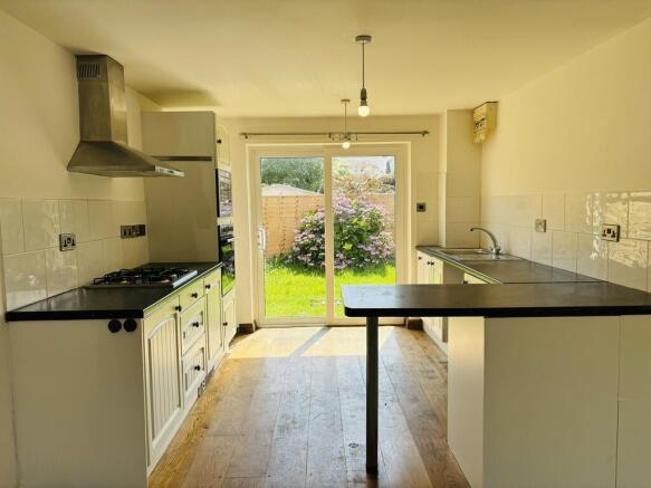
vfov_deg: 53.0
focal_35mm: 26
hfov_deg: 67.3
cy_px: 244
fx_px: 489
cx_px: 326
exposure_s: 1/539
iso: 50
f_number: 1.6
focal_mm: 5.96
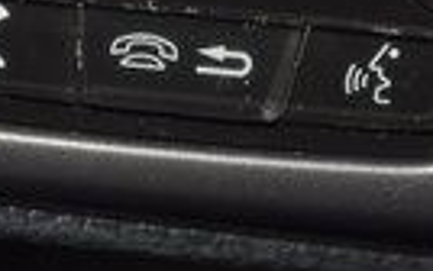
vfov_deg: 2.6
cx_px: 320
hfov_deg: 4.1
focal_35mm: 510
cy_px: -234
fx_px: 6023
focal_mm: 70
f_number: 8
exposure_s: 1/125
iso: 100
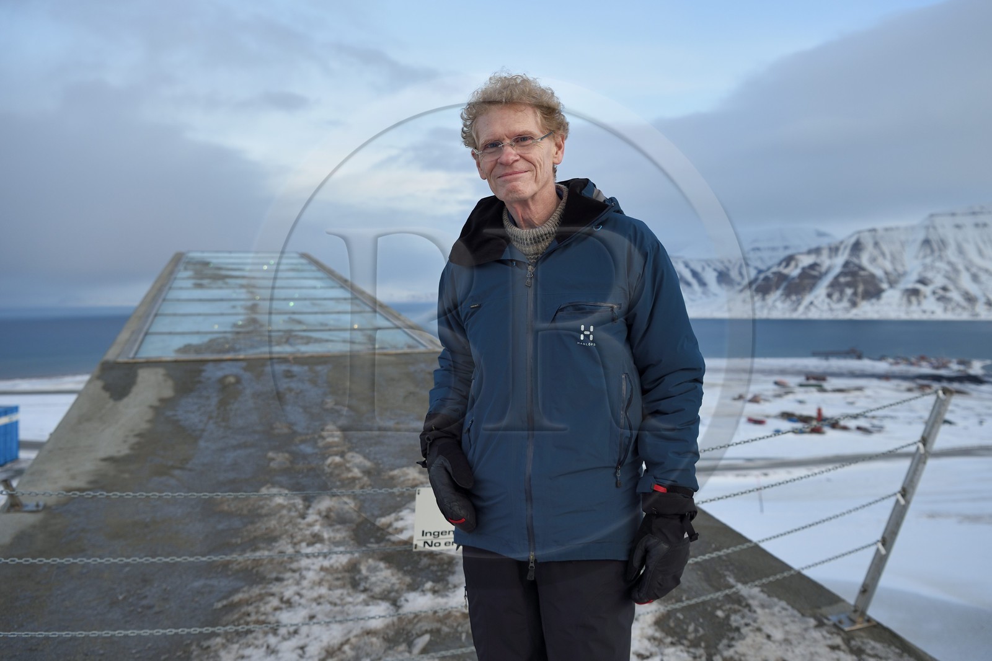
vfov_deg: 44.9
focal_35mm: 29
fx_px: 799
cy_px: 330
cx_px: 496
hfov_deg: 63.7
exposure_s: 1/200
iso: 400
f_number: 4
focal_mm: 29
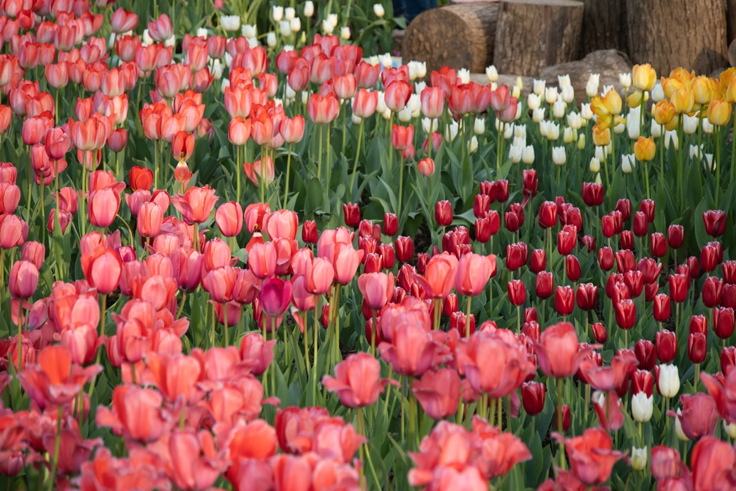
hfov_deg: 13.6
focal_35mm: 152
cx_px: 368
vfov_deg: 9.1
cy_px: 246
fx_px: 3097
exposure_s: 1/160
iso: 160
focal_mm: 101
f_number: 5.6
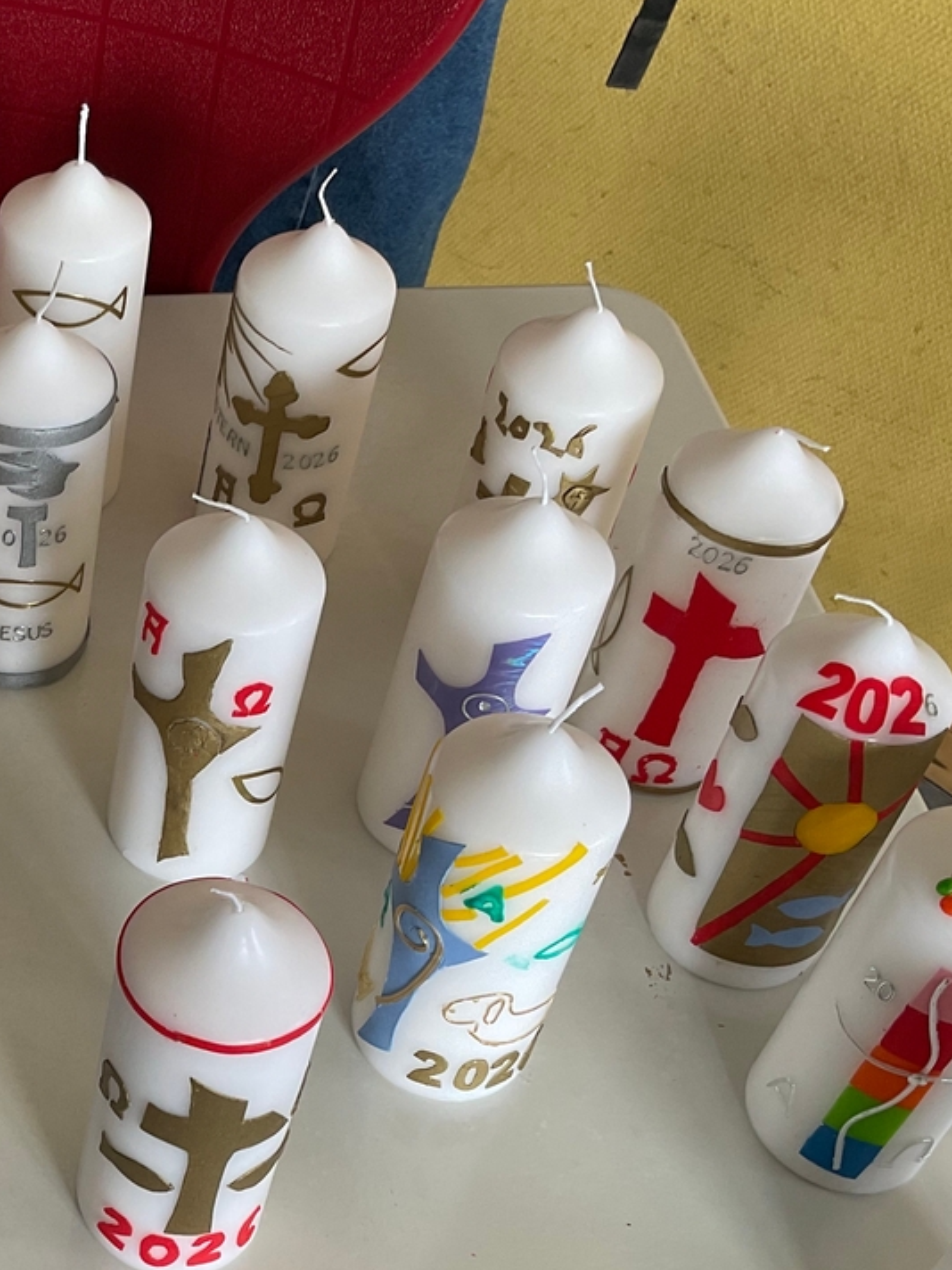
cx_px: -48
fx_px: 2090
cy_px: 876
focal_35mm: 57
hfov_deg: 24.3
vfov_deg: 33.4
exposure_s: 1/100
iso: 40
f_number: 1.8
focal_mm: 3
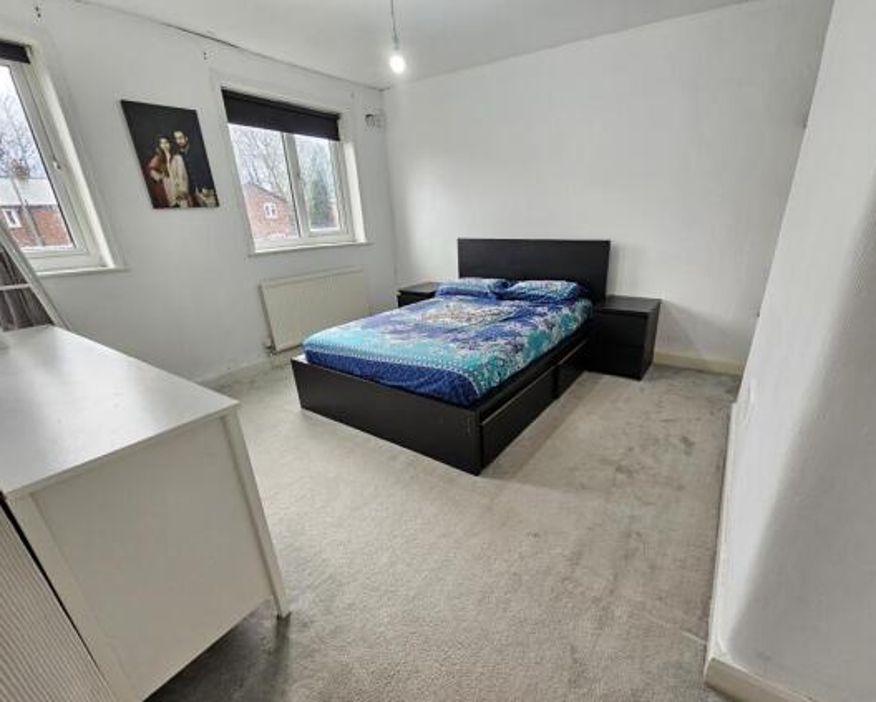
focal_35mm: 14
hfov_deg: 100.4
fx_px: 363
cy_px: 361
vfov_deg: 88.0
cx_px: 475
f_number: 2.2
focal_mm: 2.2
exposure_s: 1/50
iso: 160
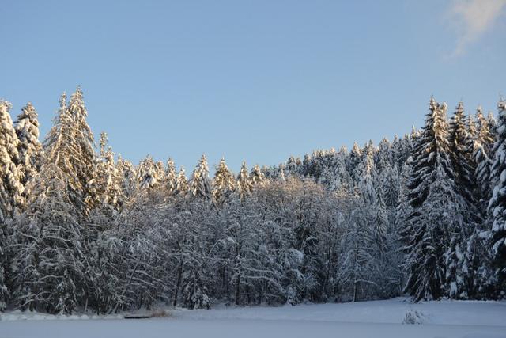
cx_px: 253
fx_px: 738
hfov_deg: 37.8
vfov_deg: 25.8
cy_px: 169
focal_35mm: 52
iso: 100
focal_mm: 35
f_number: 6.3
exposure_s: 1/160
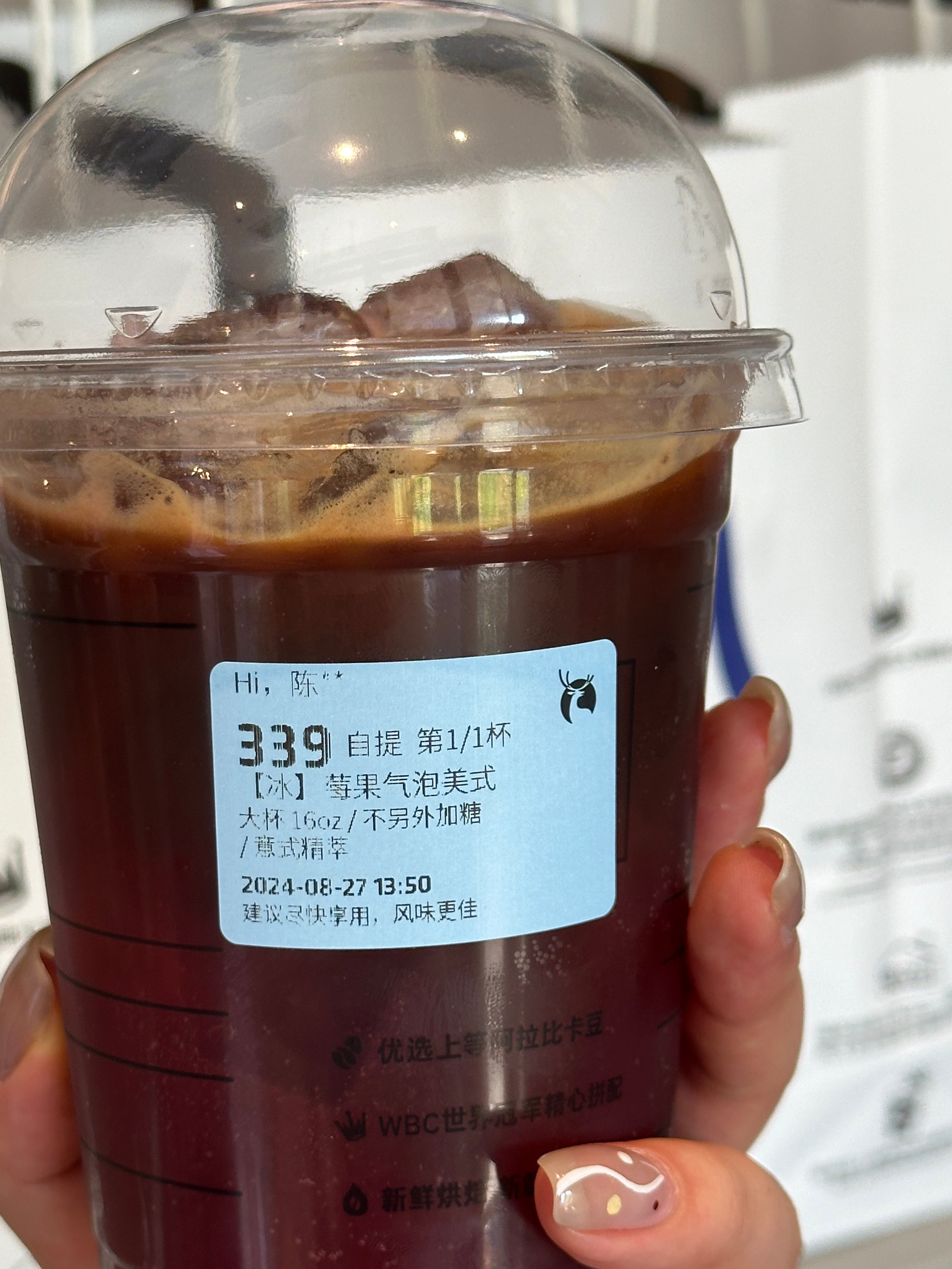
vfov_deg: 27.0
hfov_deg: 20.4
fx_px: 2640
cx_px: 363
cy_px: 700
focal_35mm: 72
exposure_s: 1/88
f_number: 1.78
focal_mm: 6.86
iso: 80
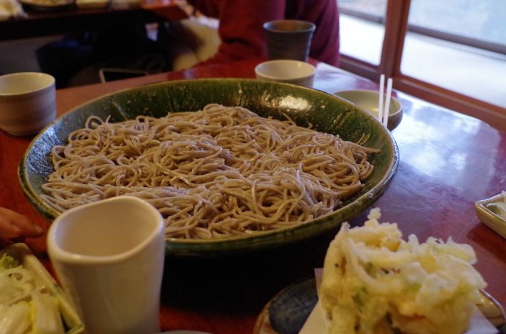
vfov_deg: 42.1
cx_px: 253
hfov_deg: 60.4
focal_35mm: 31
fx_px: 435
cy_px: 167
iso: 3200
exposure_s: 1/45
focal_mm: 21
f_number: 4
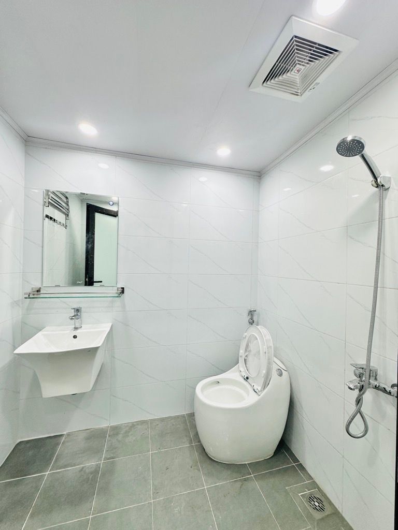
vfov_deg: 102.1
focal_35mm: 14
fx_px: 215
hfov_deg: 85.7
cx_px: 199
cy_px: 265
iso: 100
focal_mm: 2.22
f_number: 2.2
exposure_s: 1/100
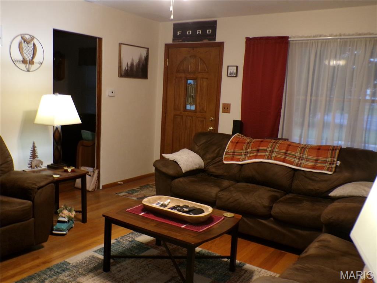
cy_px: 142
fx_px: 349
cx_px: 188
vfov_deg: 44.2
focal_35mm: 32
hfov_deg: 56.8
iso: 445
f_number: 3.2
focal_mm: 5.8
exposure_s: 1/17
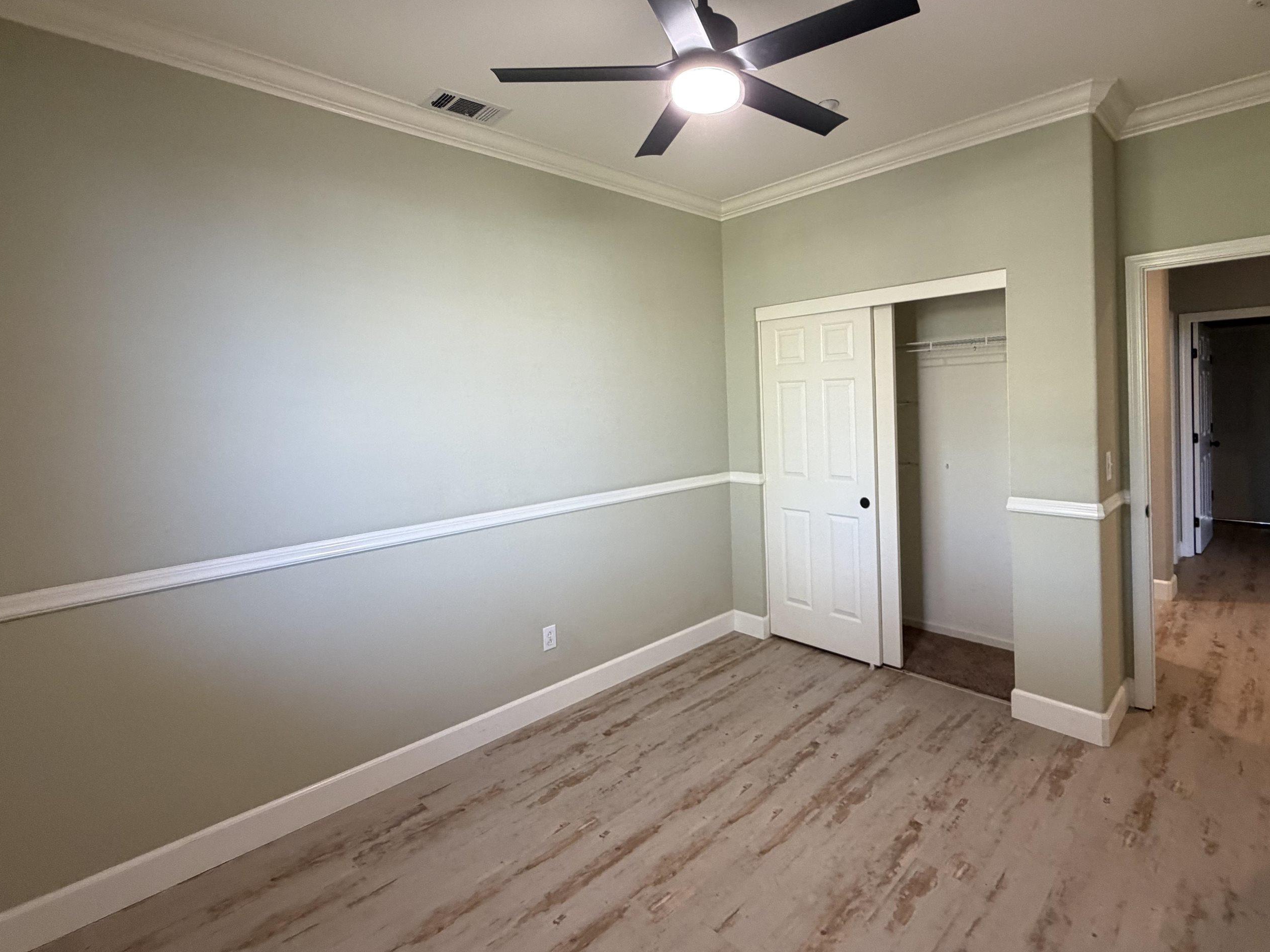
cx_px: 719
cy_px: 408
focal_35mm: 17
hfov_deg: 90.5
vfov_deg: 74.3
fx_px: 624
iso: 320
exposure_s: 1/62
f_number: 2.2
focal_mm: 2.22
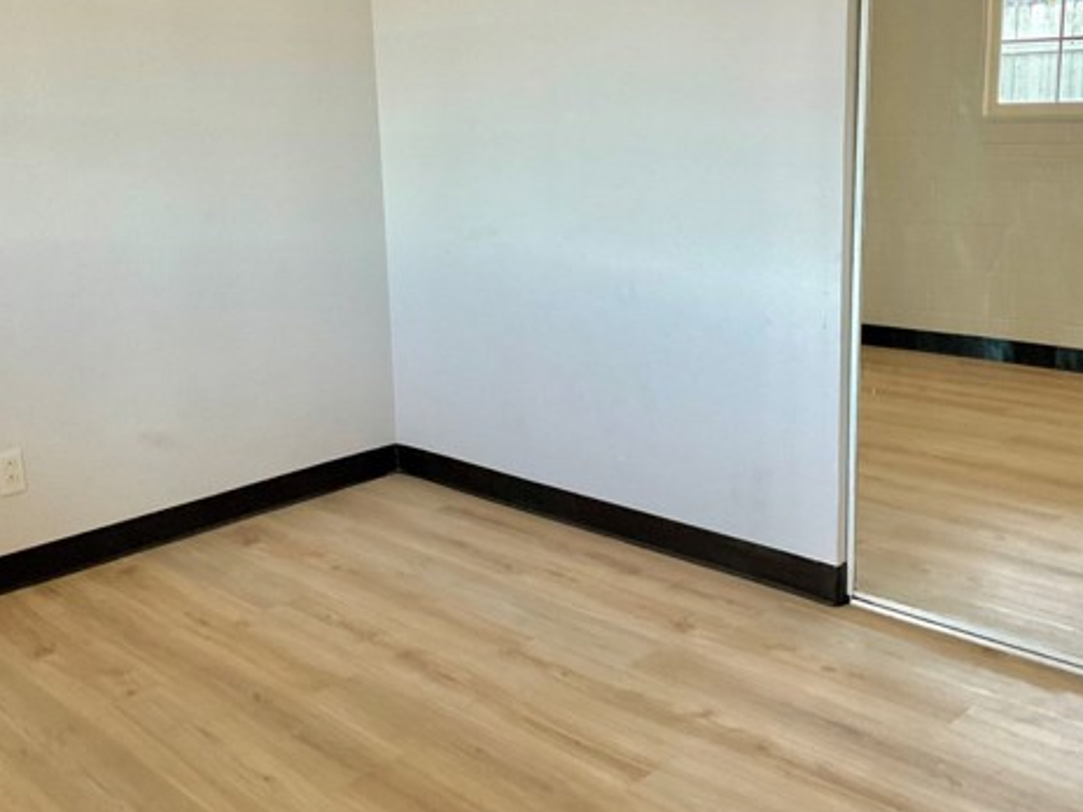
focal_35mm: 40
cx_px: 534
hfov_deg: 46.8
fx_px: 1251
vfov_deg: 35.9
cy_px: 348
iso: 160
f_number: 1.8
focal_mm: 3
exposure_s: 1/60
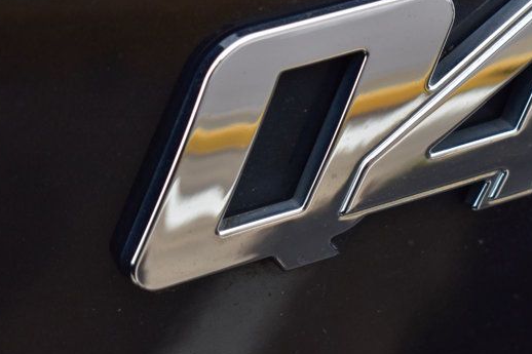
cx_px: 395
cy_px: 101
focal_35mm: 163
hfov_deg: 12.6
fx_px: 2408
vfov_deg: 8.4
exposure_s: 1/60
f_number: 8
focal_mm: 55
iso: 400
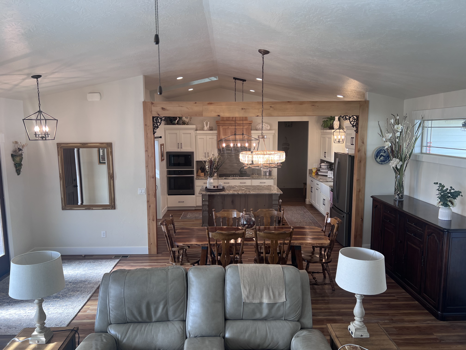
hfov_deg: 67.3
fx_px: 350
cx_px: 233
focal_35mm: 26
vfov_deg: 53.1
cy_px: 175
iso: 64
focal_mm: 5.7
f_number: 1.5
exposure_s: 1/120
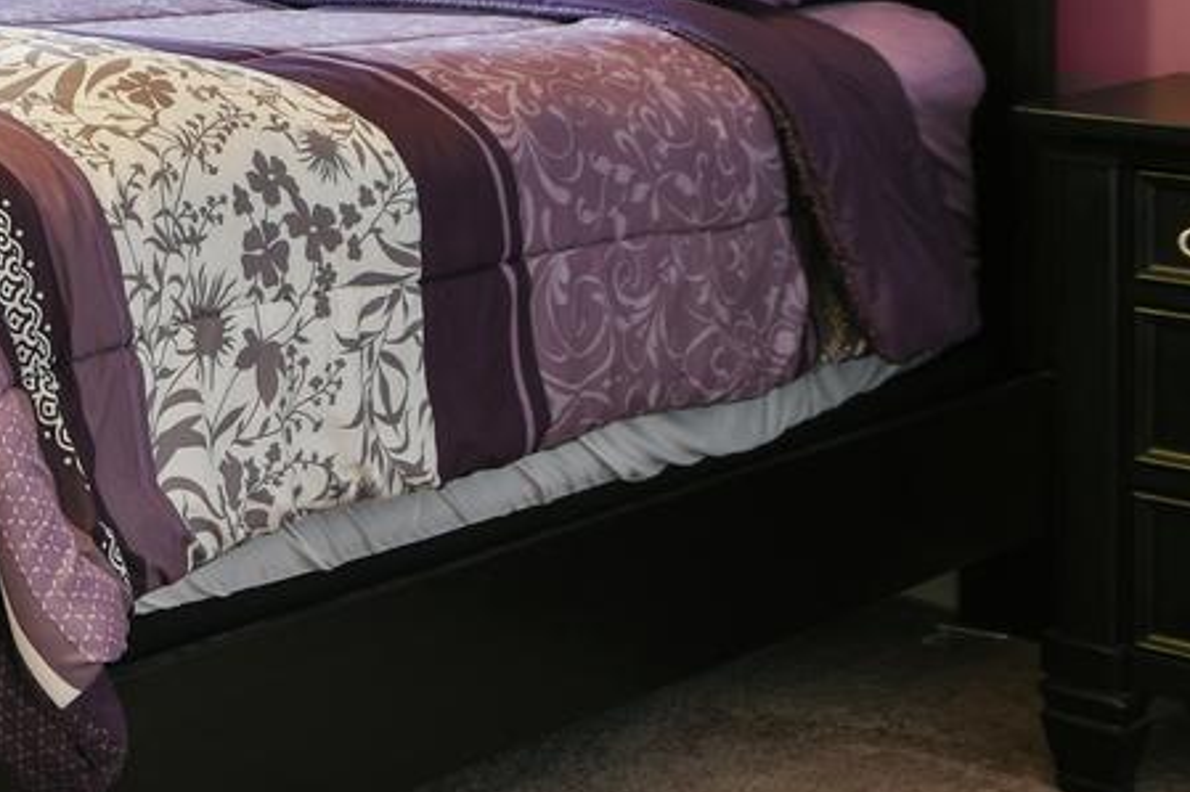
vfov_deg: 18.0
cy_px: -70
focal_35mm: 73
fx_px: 2412
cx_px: -625
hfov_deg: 22.4
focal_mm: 16
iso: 100
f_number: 6.3
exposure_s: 1/1.25
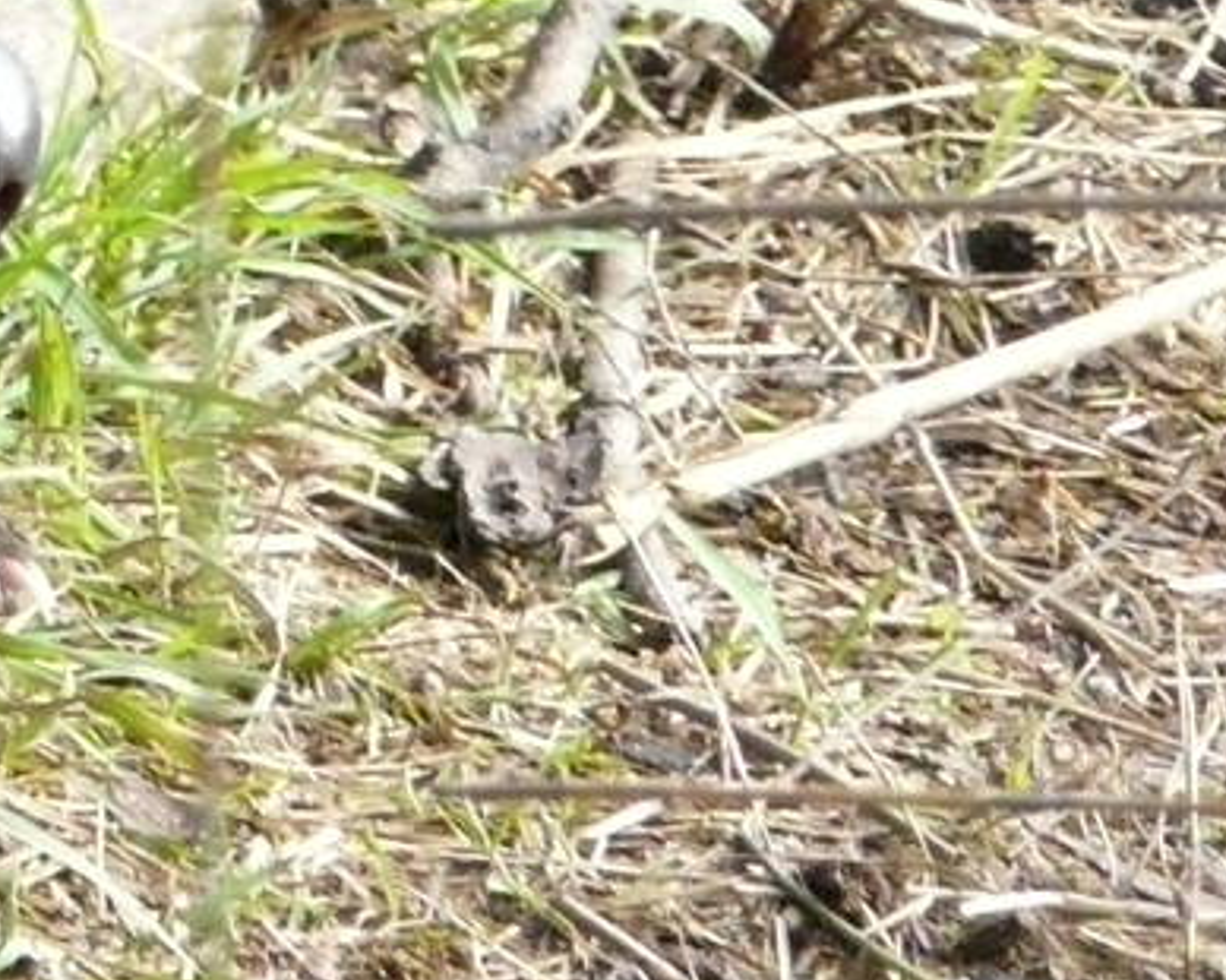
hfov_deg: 2.1
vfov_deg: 1.6
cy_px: -496
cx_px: -1179
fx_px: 34163
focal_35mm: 942
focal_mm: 38.4
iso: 500
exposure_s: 1/320
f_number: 3.6
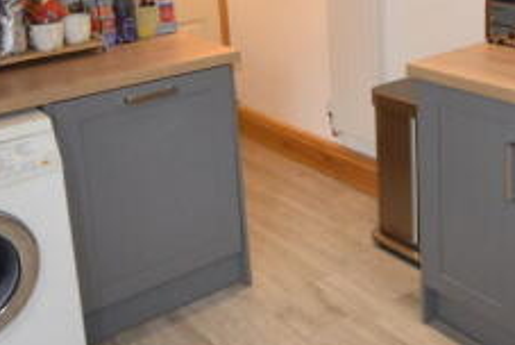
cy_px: 40
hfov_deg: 39.2
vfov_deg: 26.4
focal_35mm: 50
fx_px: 712
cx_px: 355
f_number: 4.2
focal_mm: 11.5
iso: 900
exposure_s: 1/60
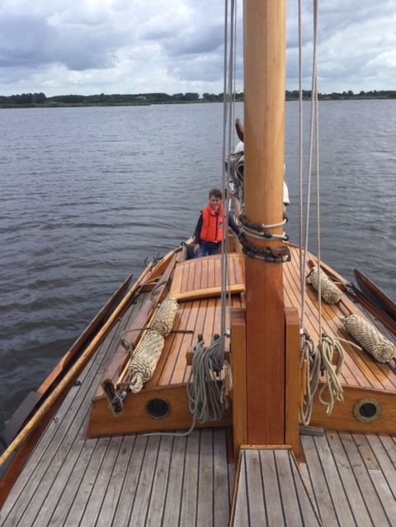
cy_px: 264
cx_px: 198
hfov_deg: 45.4
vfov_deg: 58.4
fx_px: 473
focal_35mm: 31
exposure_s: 1/815
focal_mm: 3.3
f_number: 2.4
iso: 25
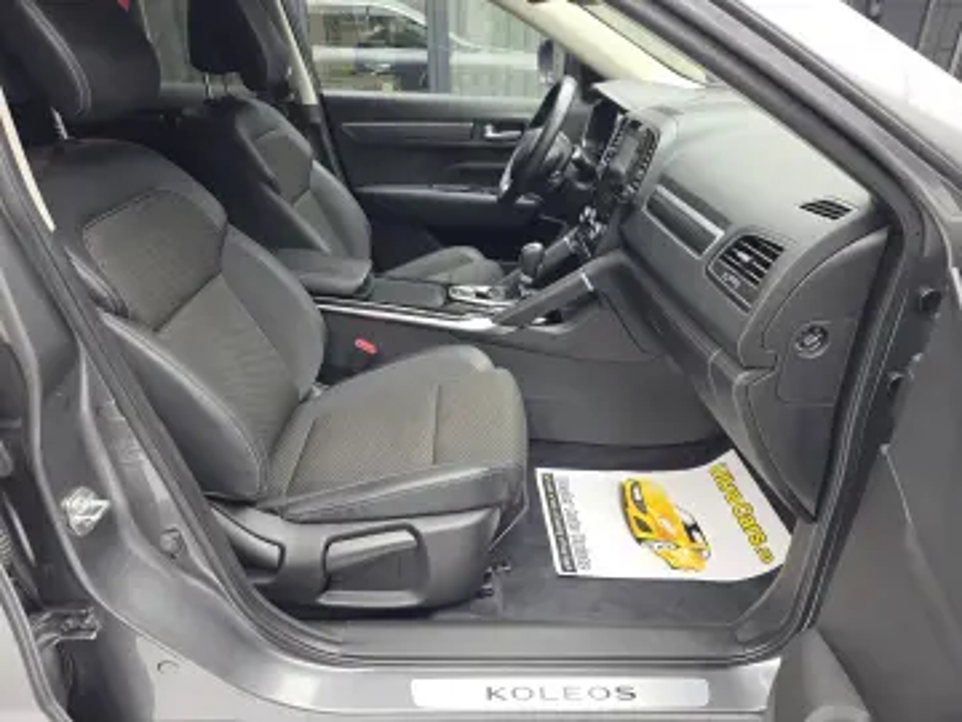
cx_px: 481
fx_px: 639
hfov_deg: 73.9
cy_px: 361
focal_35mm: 23
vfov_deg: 58.9
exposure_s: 1/100
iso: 100
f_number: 1.7
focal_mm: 6.25
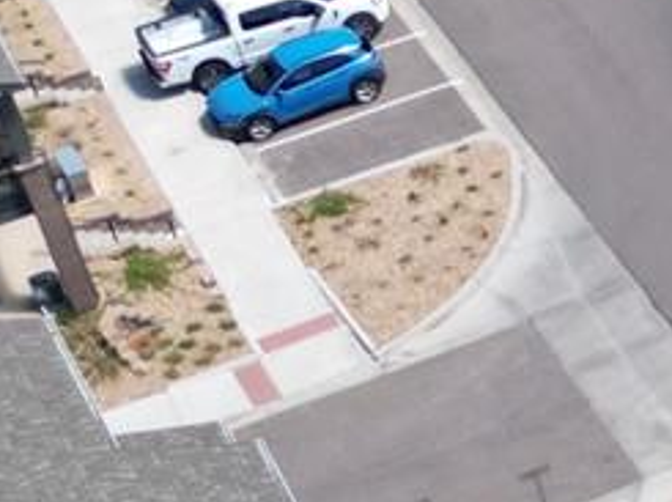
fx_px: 3043
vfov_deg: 9.4
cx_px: 1533
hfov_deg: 10.9
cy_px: 244
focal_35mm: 157
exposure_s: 1/1250
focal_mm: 6.72
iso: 130
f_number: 1.7
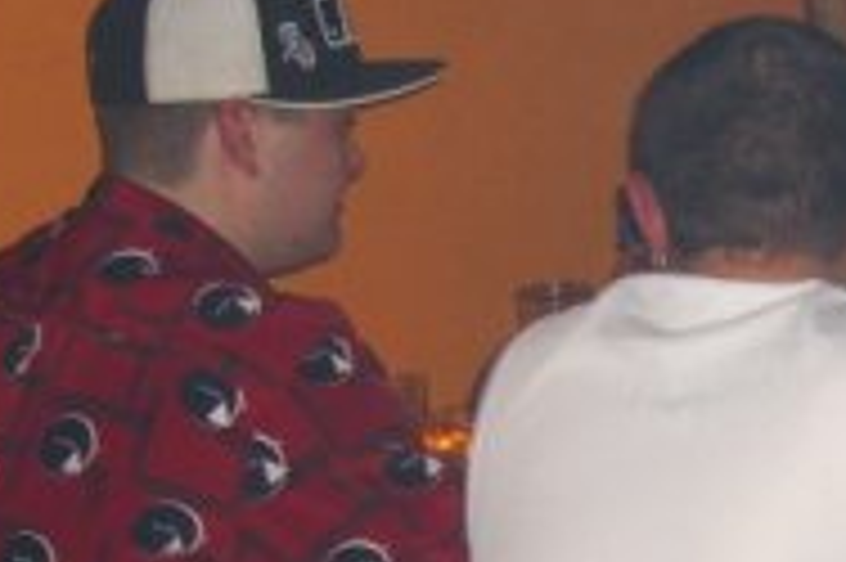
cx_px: 922
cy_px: 751
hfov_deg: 15.8
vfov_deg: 10.6
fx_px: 2958
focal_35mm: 126
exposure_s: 1/60
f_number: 2.8
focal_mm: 7.9
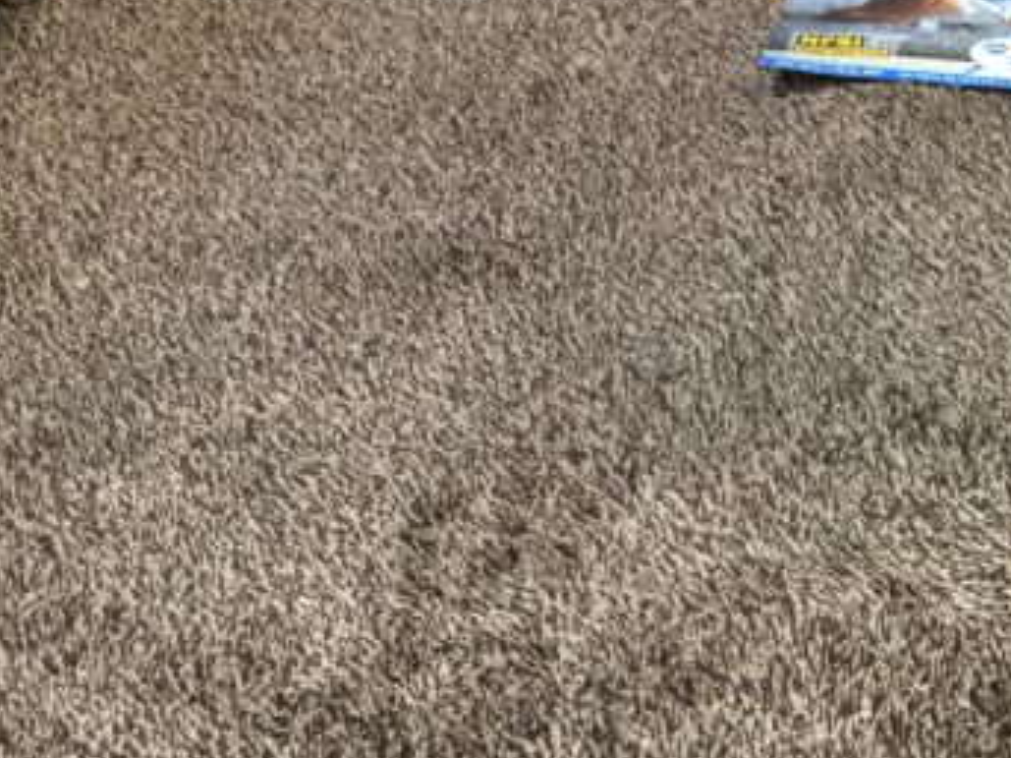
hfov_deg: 27.4
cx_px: 1099
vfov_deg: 22.1
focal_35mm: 65
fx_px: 1898
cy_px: 664
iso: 100
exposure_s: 1/30
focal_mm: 4.15
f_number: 2.2
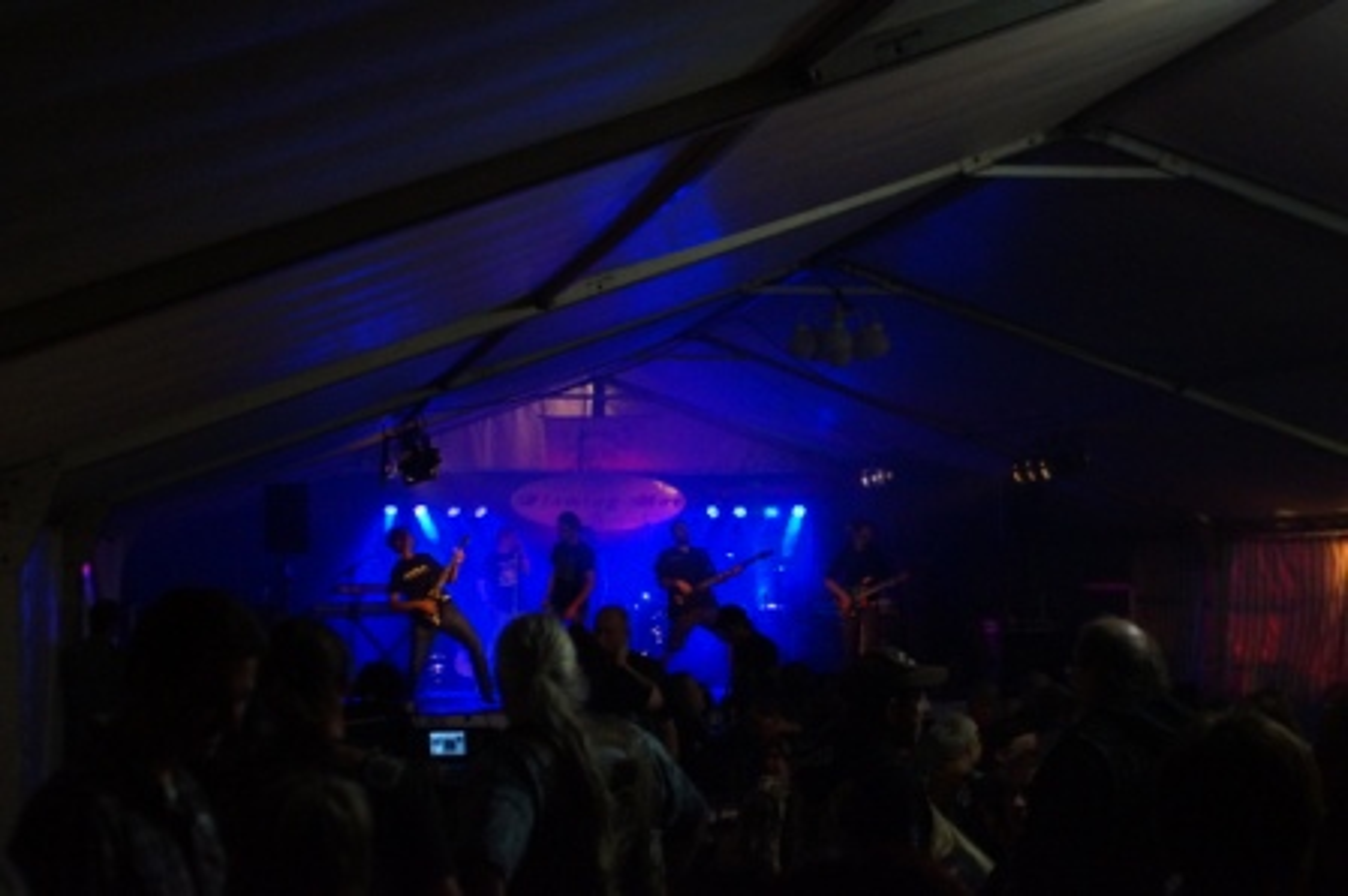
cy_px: 448
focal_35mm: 60
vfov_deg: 22.6
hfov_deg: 33.4
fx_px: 2245
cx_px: 674
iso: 2500
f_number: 4
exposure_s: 1/160
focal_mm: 40
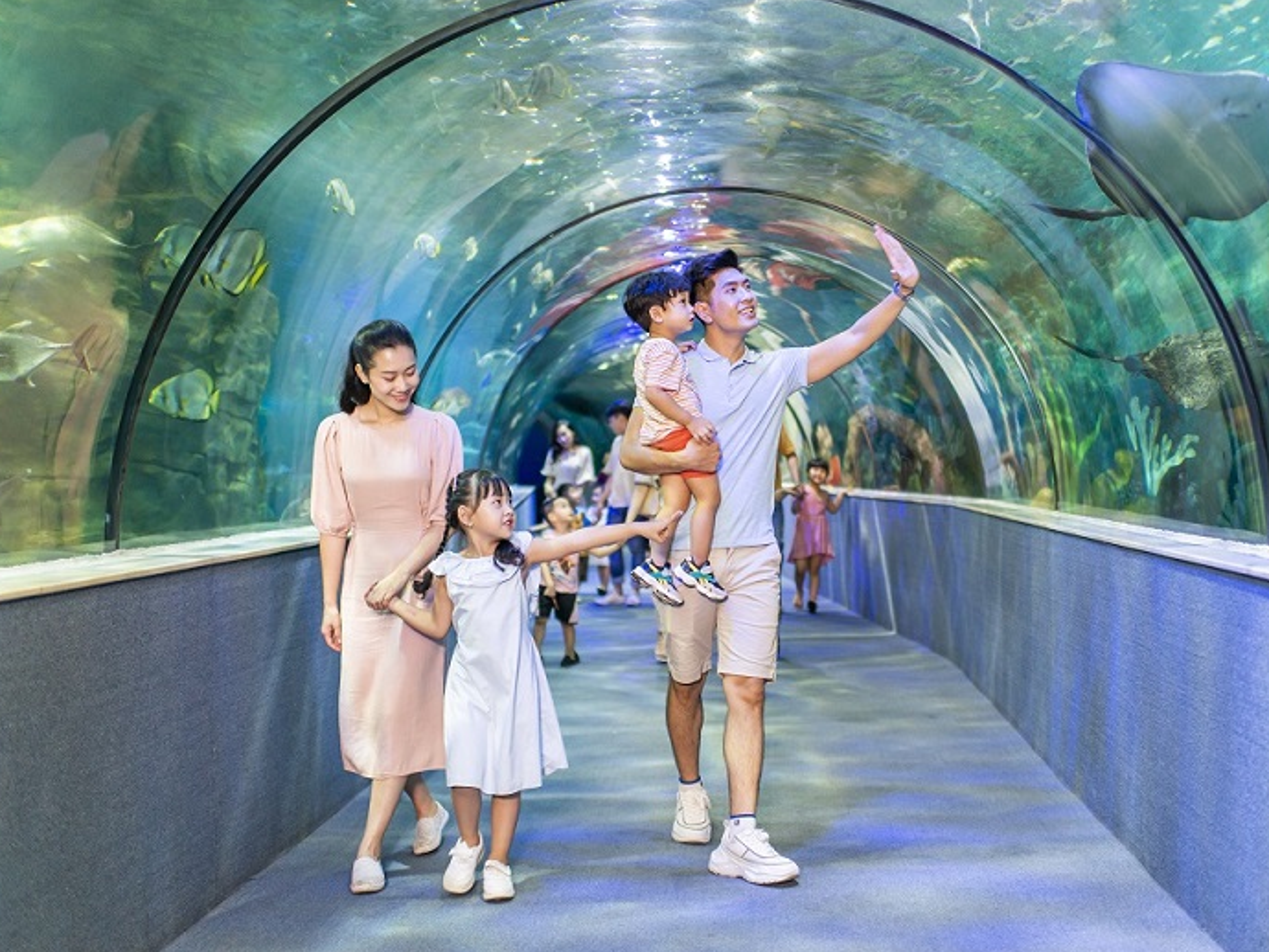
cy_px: 486
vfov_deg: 36.8
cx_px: 708
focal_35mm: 39
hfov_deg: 47.8
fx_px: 1430
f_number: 1.8
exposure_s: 1/160
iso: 1000
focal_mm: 35
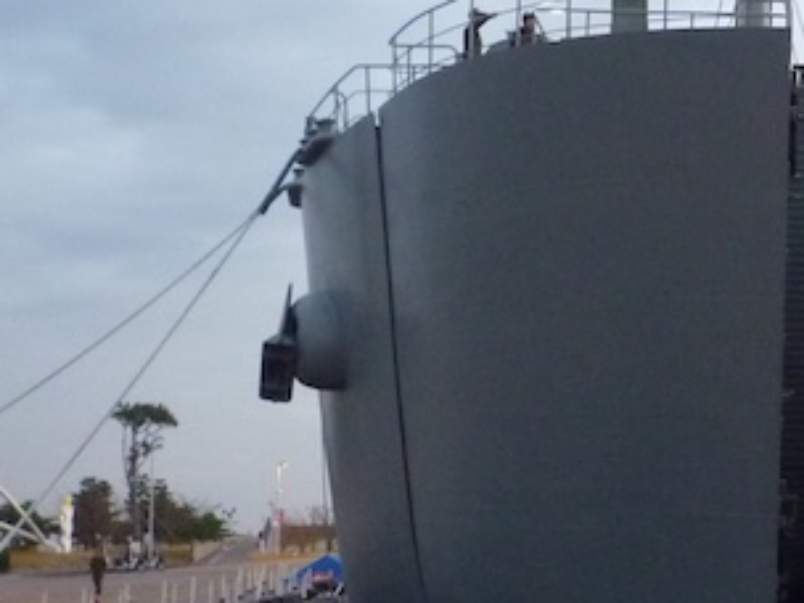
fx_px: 1603
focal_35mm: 69
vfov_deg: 21.3
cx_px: 759
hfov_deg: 27.0
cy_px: 357
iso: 400
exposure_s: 1/15
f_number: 2.8
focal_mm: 4.4
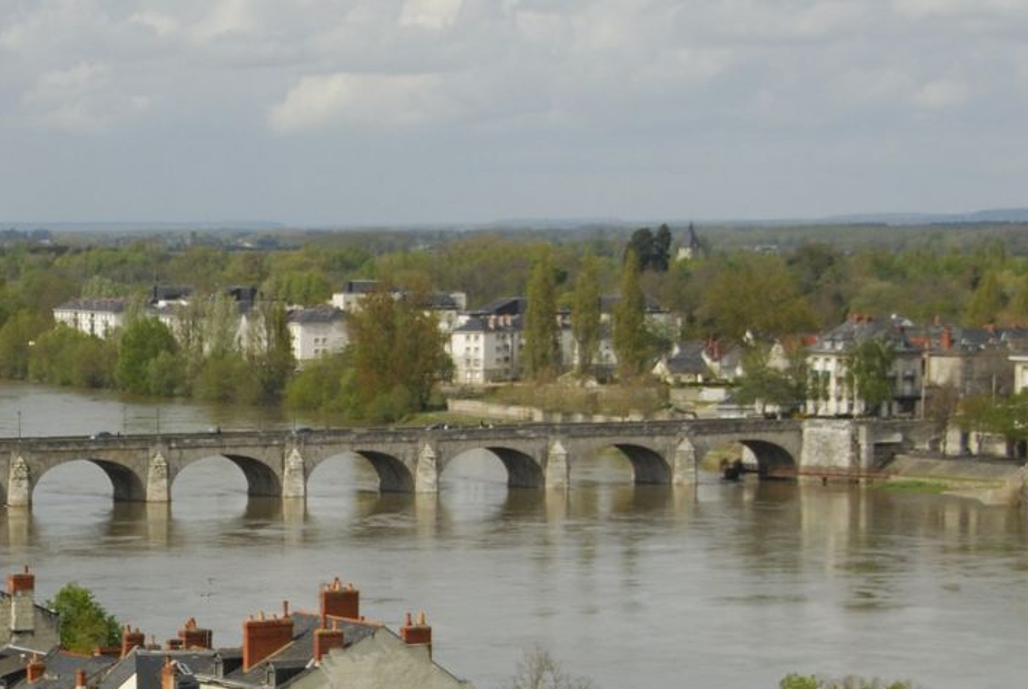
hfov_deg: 12.3
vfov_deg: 8.3
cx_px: 25
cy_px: 531
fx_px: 4720
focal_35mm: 165
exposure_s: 1/2500
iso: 250
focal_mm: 38
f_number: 4.2
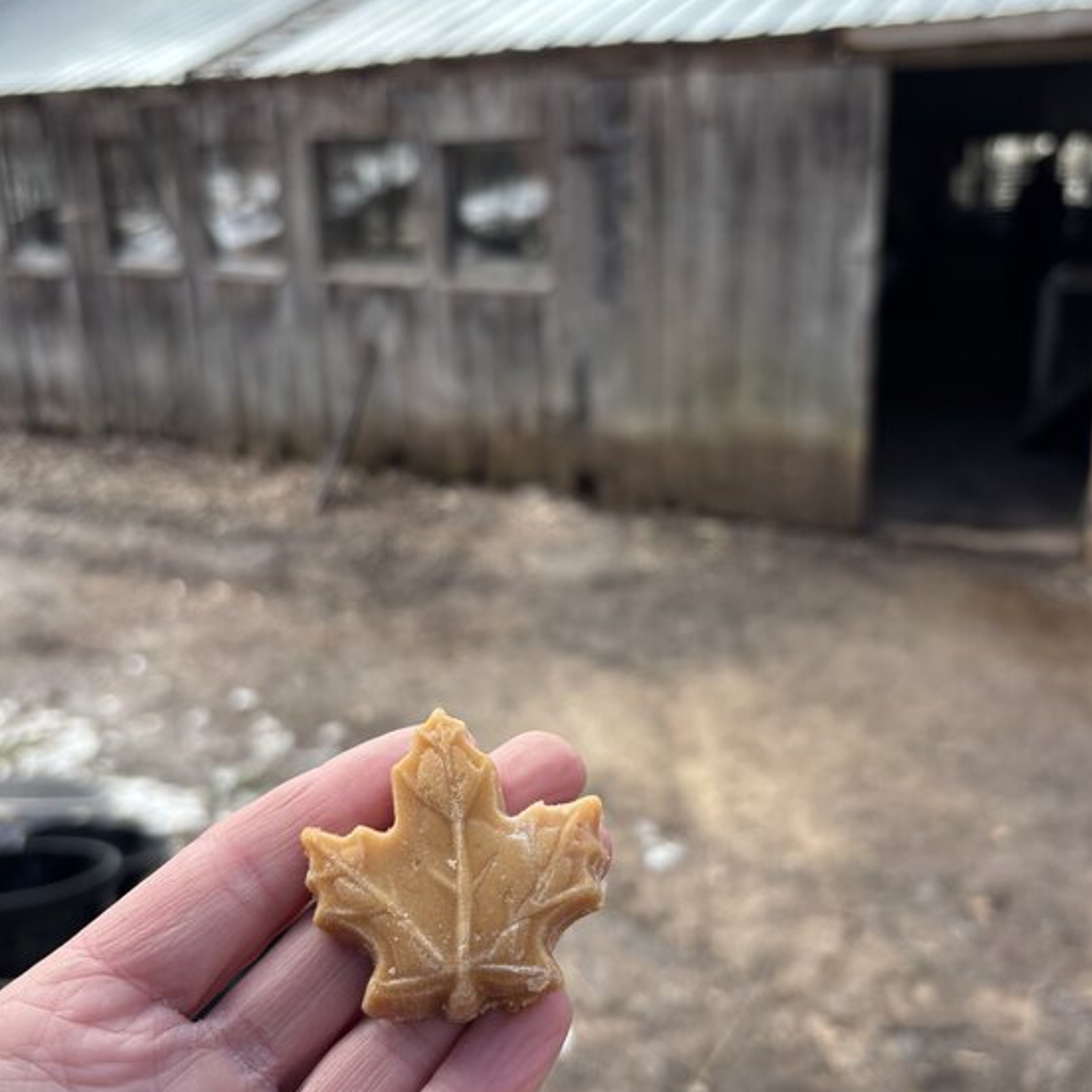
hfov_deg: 51.1
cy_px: 554
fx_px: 1142
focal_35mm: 32
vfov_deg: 51.1
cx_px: 560
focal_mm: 5.96
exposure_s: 1/559
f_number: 1.6
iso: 50
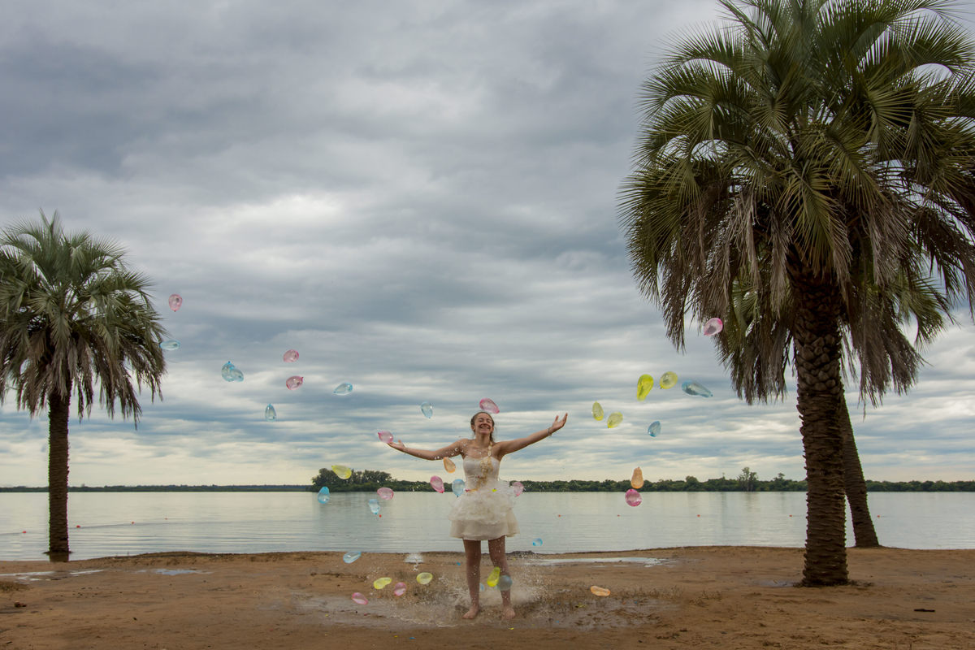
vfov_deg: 43.6
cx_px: 488
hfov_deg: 61.9
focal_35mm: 30
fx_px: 812
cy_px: 325
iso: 400
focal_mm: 20
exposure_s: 1/1250
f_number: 6.3
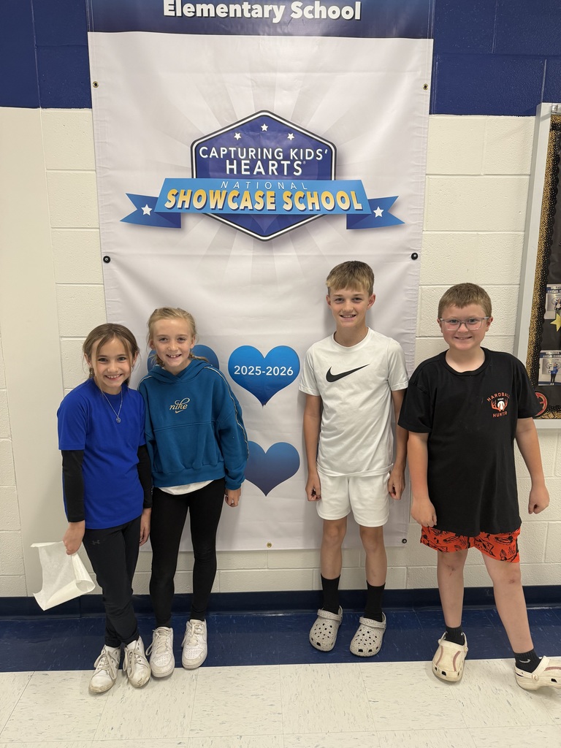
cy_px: 374
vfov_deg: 71.6
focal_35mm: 24
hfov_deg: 56.8
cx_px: 280
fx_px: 519
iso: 200
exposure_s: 1/120
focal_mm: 6.76
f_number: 1.78
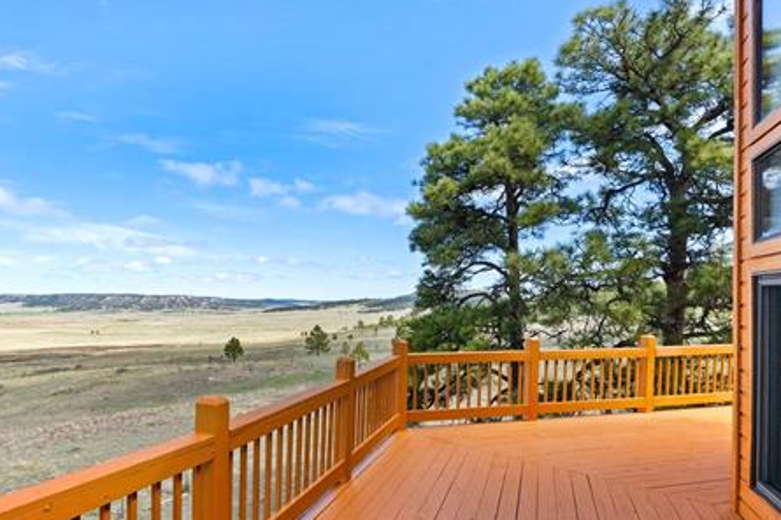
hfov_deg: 75.5
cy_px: 320
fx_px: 499
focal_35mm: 23
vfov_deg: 54.5
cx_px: 321
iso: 100
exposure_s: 1/40
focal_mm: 16
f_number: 7.1
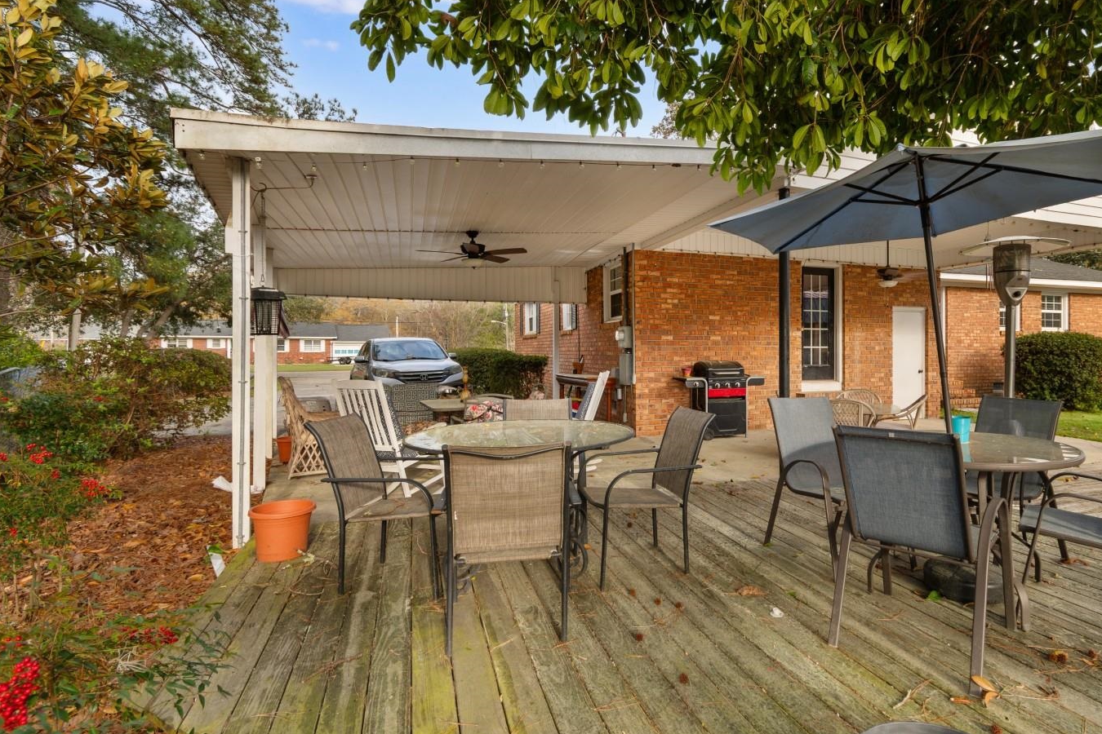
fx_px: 551
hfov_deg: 89.2
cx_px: 645
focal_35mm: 18
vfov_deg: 67.3
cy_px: 344
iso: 100
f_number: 5.6
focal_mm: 10
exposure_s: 1/125
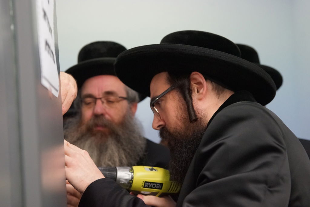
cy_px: 104
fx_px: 517
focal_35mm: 60
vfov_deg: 22.6
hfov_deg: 33.4
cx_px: 155
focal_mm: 60
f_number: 4
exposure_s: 1/160
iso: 3200
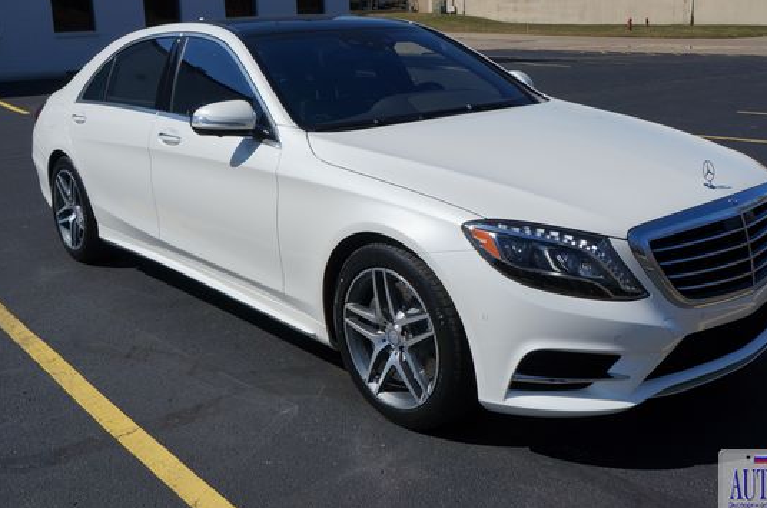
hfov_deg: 51.2
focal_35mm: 38
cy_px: 222
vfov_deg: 35.2
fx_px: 799
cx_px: 408
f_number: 9
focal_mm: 21
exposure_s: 1/1250
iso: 200
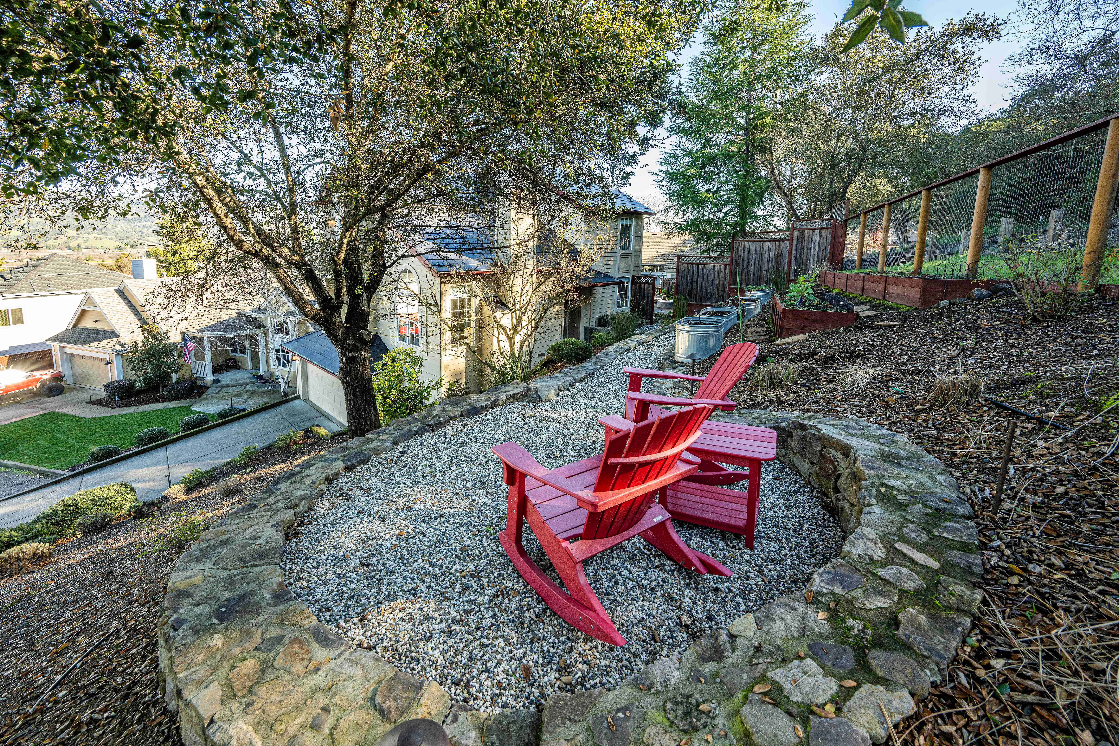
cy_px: 373
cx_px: 560
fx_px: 435
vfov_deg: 81.2
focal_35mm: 14
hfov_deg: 104.3
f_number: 9
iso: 250
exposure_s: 1/60
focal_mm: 14
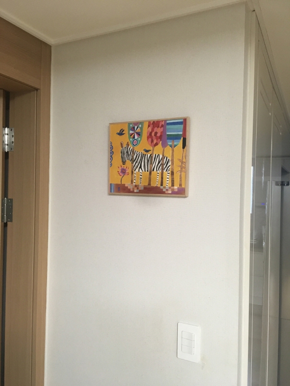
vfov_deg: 61.7
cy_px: 193
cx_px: 145
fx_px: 324
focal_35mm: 29
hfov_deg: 48.2
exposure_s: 1/30
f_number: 2.2
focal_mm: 4.15
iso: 100
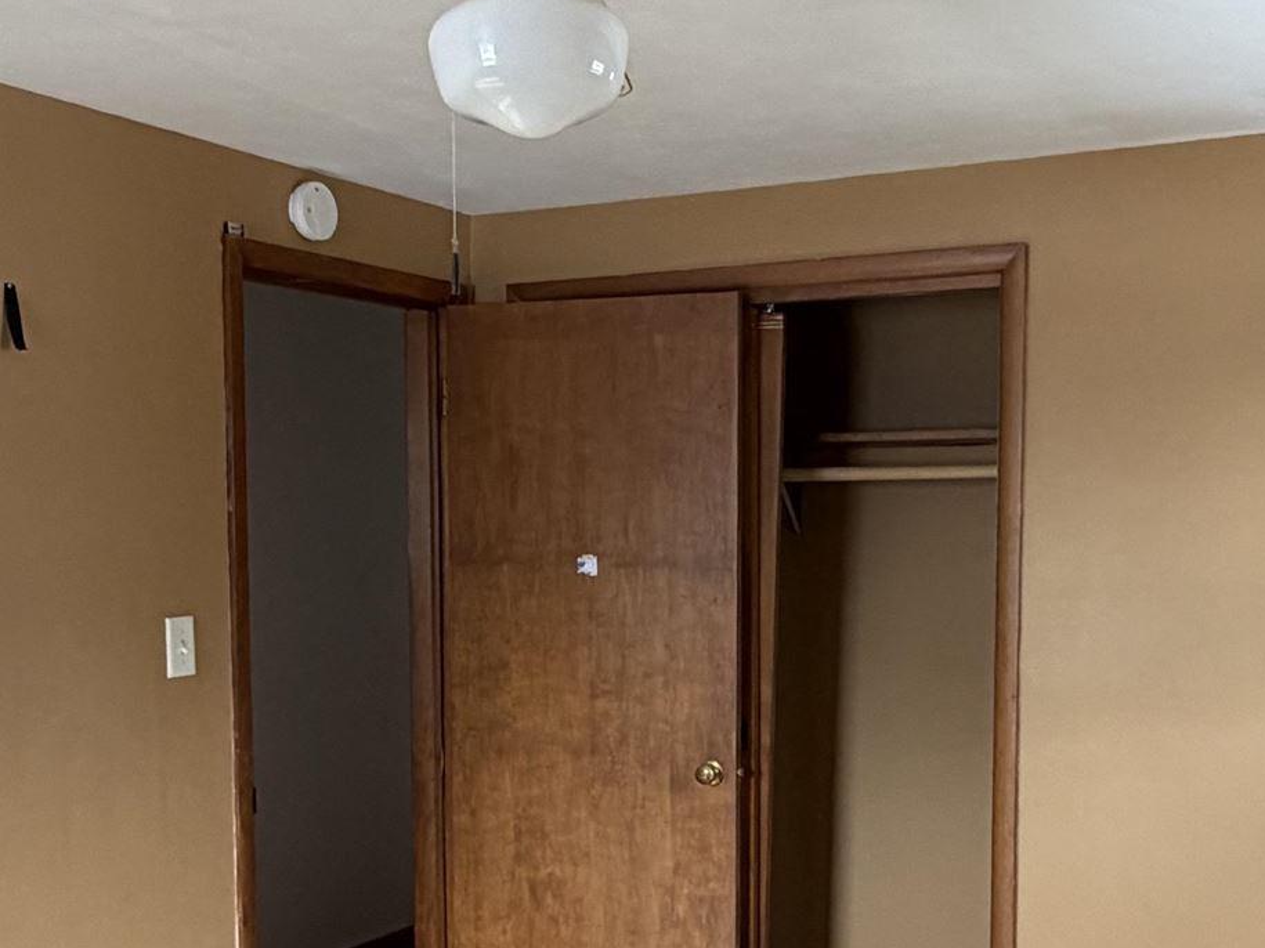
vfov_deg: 30.6
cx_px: 697
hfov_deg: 40.4
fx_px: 1717
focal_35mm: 47
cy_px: 641
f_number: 2.2
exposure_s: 1/121
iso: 160
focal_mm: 2.22
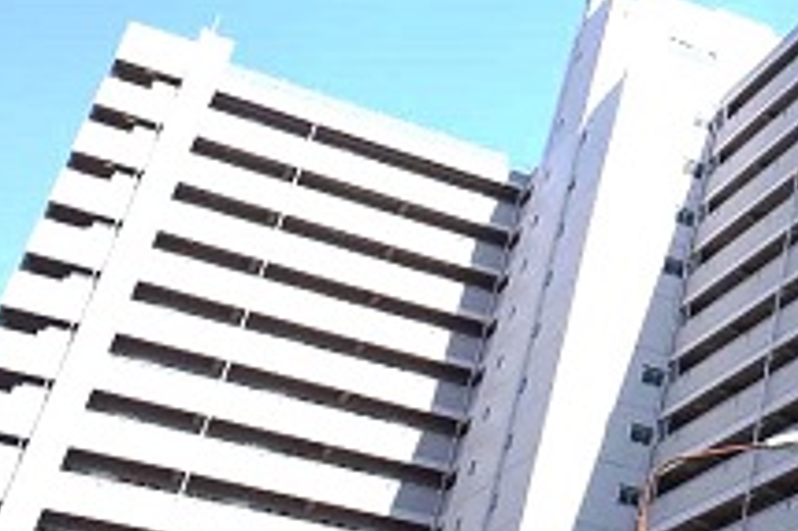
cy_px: -13
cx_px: 1076
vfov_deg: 14.7
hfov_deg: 20.2
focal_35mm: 91
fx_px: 2016
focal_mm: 18.3
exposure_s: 1/750
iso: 100
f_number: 4
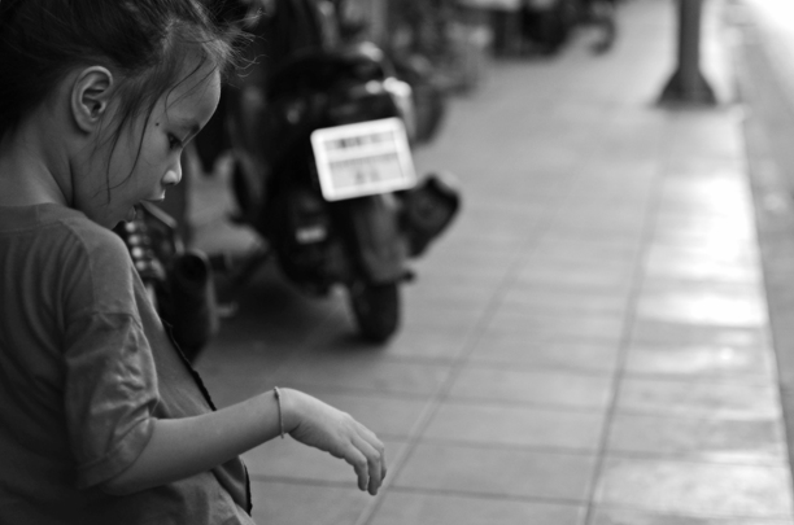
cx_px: 459
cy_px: 92
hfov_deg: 23.2
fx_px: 1933
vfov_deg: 15.4
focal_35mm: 88
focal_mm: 35
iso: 180
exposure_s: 1/1000
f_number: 1.8
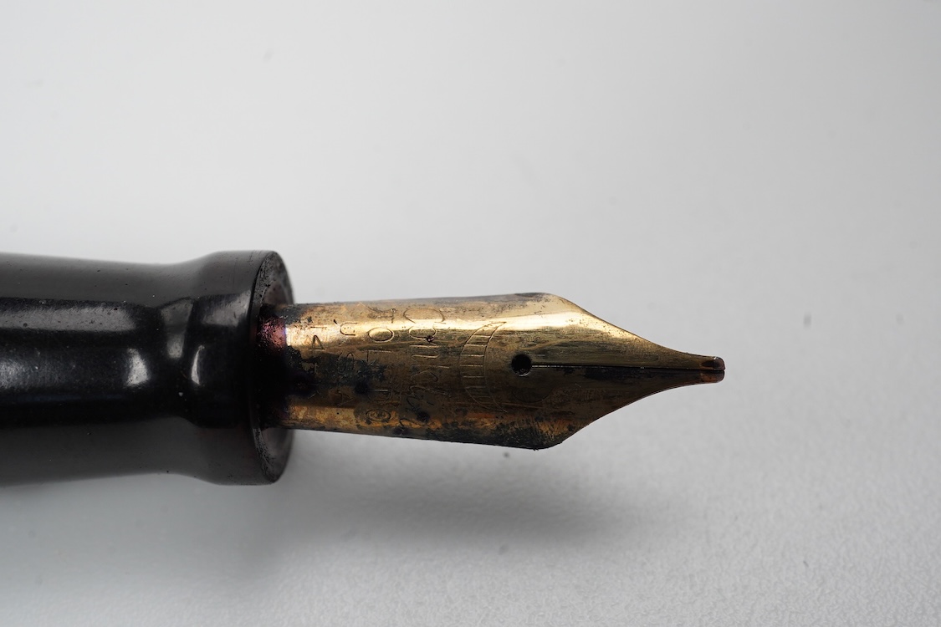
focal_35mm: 45
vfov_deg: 29.9
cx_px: 470
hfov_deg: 43.6
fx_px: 1176
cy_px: 314
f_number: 22
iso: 640
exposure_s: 1/100
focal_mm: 30
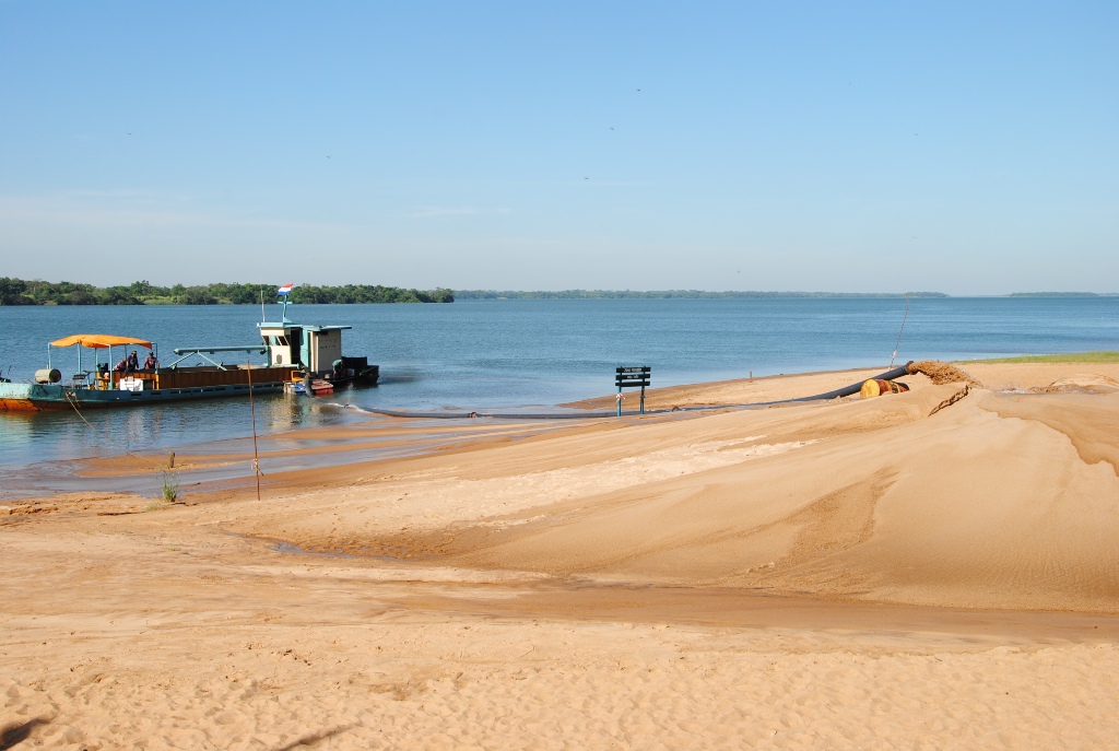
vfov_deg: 32.0
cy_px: 376
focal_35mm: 42
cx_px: 560
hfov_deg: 46.3
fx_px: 1308
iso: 100
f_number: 8
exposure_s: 1/250
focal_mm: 28
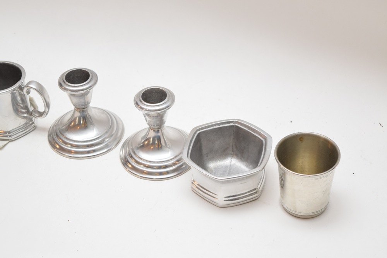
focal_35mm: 82
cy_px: 129
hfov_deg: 24.6
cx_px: 194
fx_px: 887
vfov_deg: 16.6
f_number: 5.6
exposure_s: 1/60
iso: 1000
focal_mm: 55
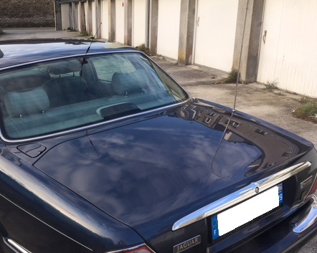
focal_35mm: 41
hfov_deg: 43.9
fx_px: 384
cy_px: 144
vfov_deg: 36.4
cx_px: 95
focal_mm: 4.15
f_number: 2.2
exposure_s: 1/246
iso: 25
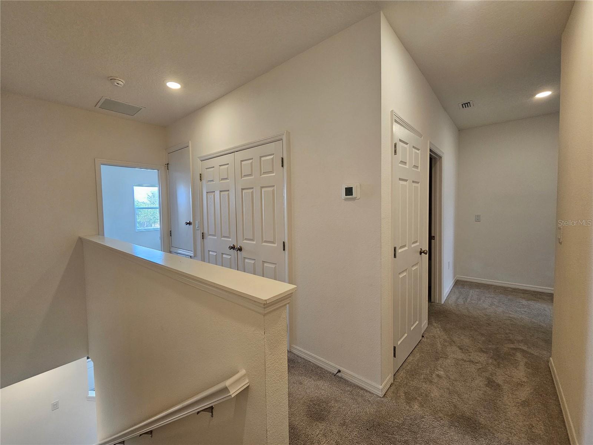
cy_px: 222
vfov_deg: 89.9
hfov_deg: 106.2
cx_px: 296
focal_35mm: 13
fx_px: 223
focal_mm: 2.2
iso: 80
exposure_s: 1/60
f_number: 2.2
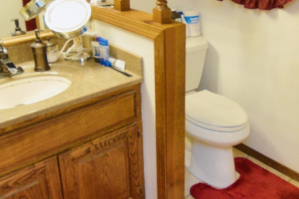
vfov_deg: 32.3
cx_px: 189
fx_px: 340
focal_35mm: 41
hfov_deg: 47.0
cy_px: 65
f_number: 3.5
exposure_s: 1/60
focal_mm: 10
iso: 1400
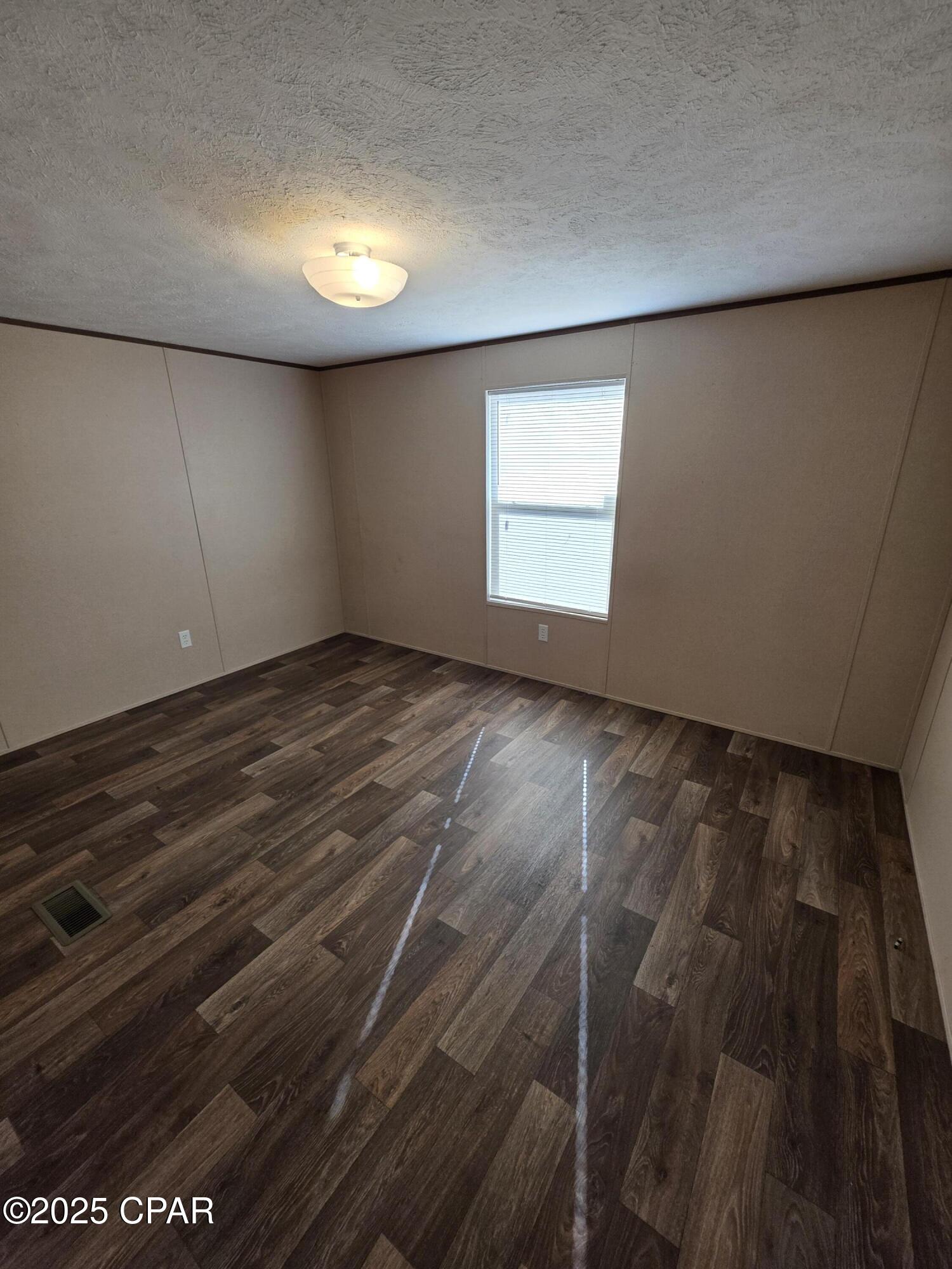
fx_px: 477
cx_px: 476
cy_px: 634
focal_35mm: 13
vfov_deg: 106.2
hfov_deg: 89.9
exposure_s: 1/120
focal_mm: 2.2
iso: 50
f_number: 1.9
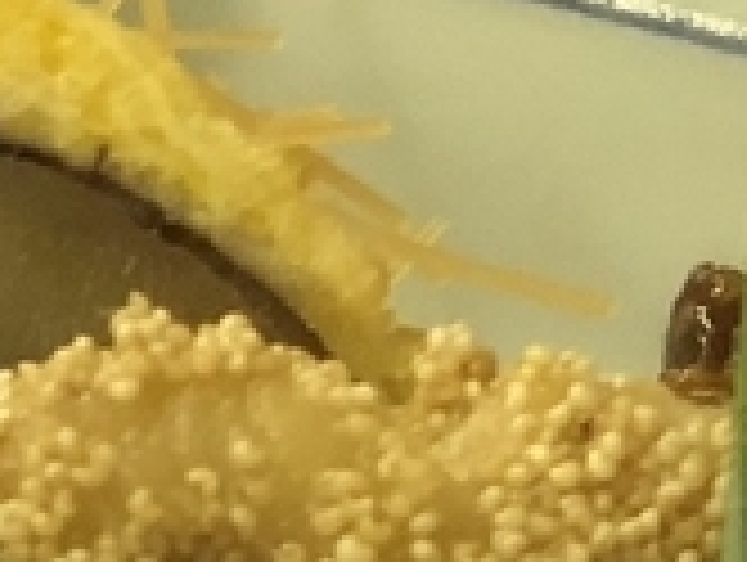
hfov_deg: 6.2
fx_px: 6915
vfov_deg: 4.7
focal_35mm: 320
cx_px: 144
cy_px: 117
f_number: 2.4
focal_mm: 6
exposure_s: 1/28
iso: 160
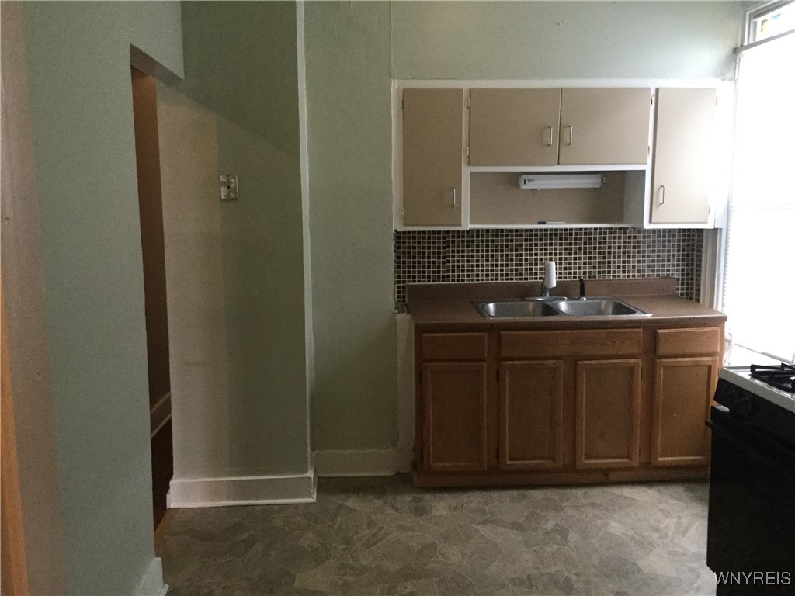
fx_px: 712
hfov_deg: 58.4
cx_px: 398
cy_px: 298
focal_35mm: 31
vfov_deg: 45.4
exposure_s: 1/30
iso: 160
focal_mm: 3.3
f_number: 2.4
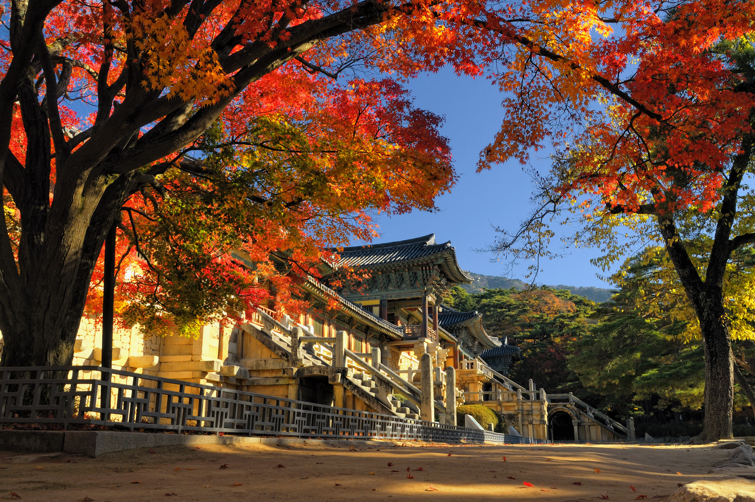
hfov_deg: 59.5
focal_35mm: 32
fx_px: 660
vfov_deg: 41.6
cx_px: 378
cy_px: 251
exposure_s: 1/200
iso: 200
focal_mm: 21
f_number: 8
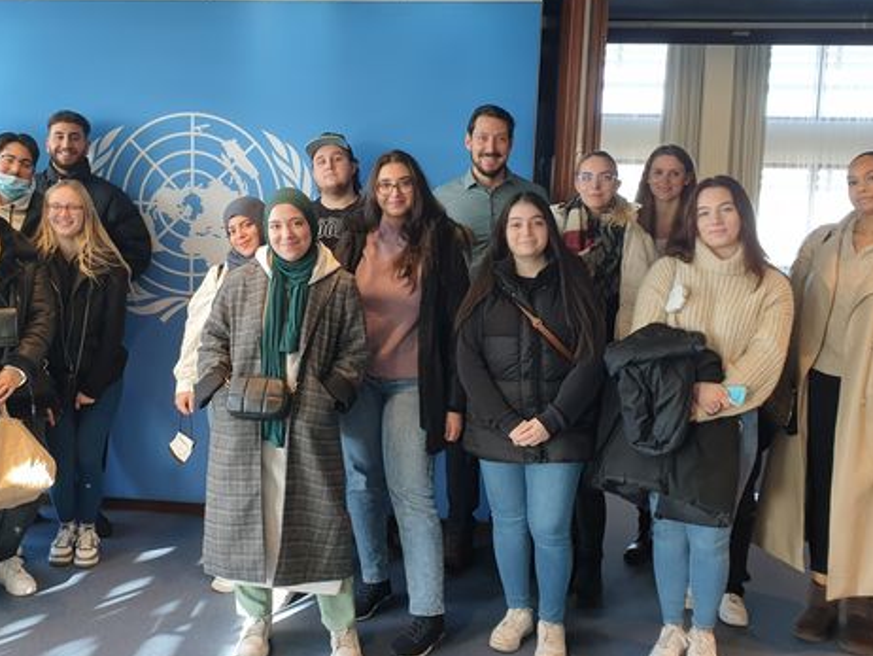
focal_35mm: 36
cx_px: 321
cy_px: 306
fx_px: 908
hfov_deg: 50.8
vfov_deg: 39.7
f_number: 2.4
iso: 80
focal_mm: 4.3
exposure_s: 1/50
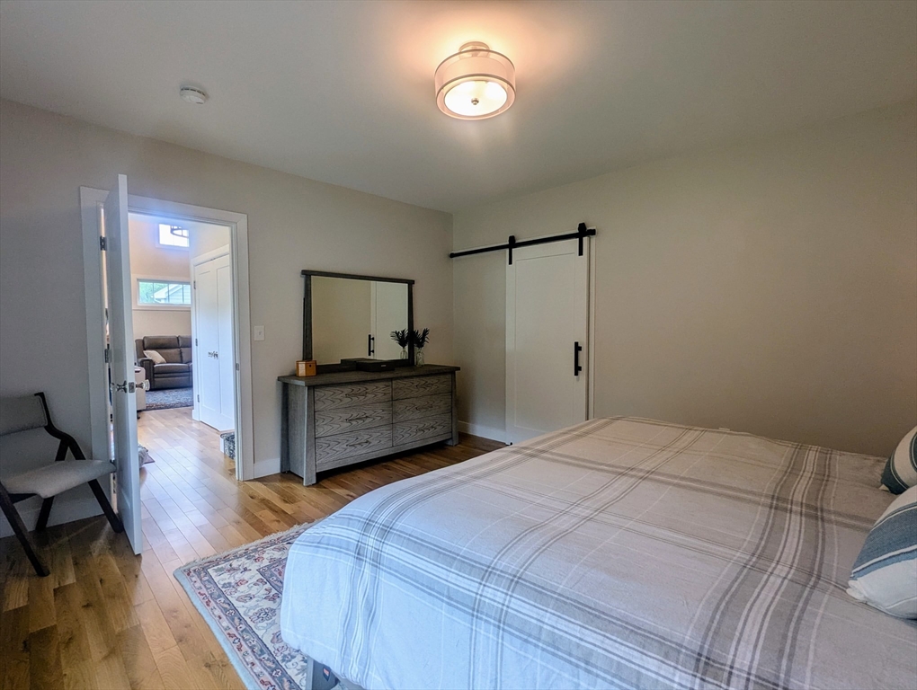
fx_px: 424
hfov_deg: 94.4
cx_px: 458
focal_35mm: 16
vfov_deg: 78.2
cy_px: 345
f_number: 2.2
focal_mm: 2.35
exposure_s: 1/120
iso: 49
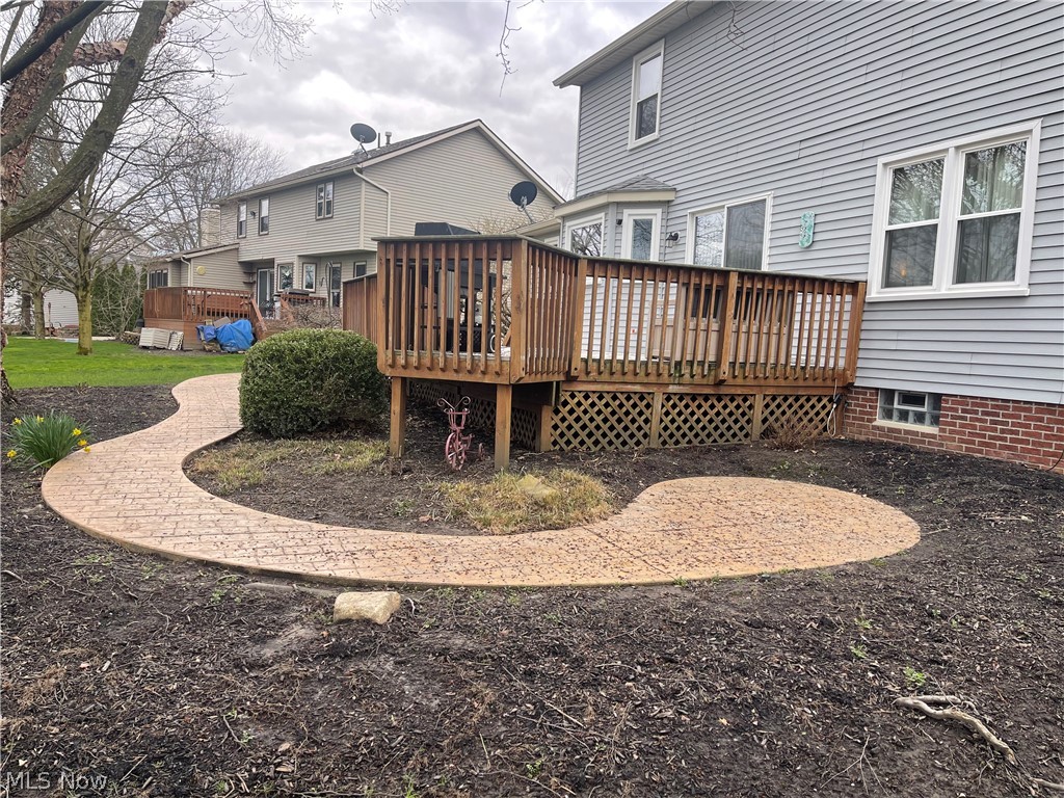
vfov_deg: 54.9
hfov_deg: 69.4
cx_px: 532
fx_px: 768
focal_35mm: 25
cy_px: 399
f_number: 1.6
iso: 32
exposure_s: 1/307
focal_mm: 5.1
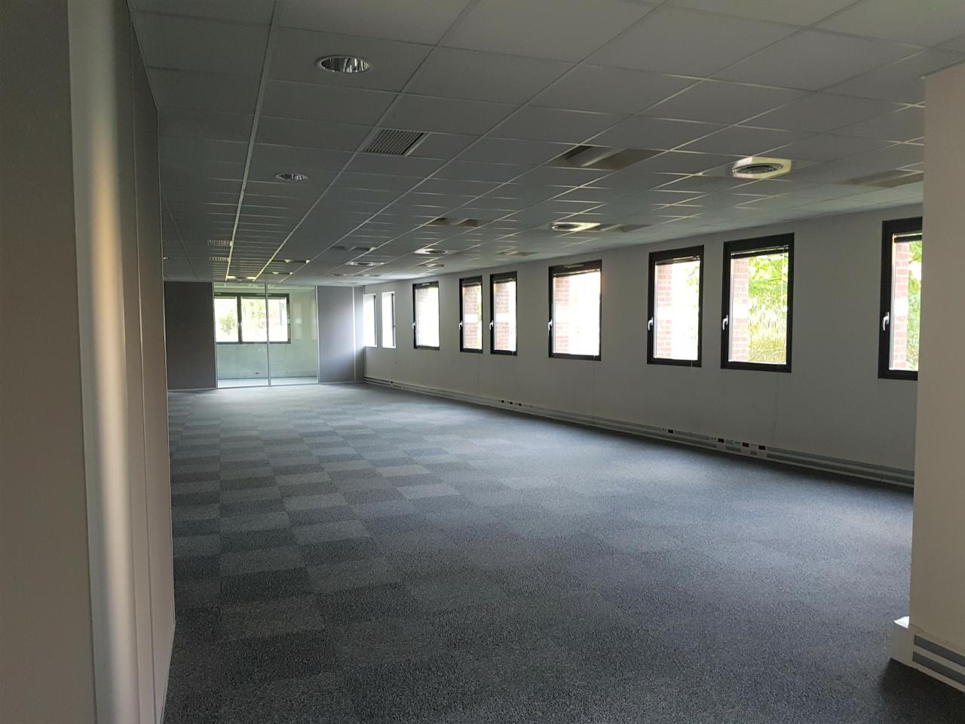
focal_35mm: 26
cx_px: 482
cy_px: 362
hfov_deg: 67.3
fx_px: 725
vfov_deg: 53.1
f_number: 1.7
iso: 125
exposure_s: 1/50
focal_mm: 4.2
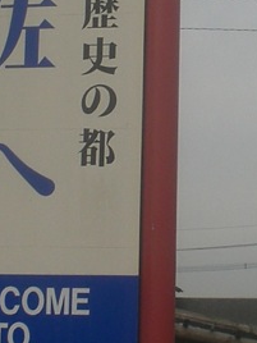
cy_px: 133
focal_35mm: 142
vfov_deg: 13.9
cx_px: 171
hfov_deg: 10.4
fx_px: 1406
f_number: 4.4
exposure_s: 1/800
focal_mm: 6.3
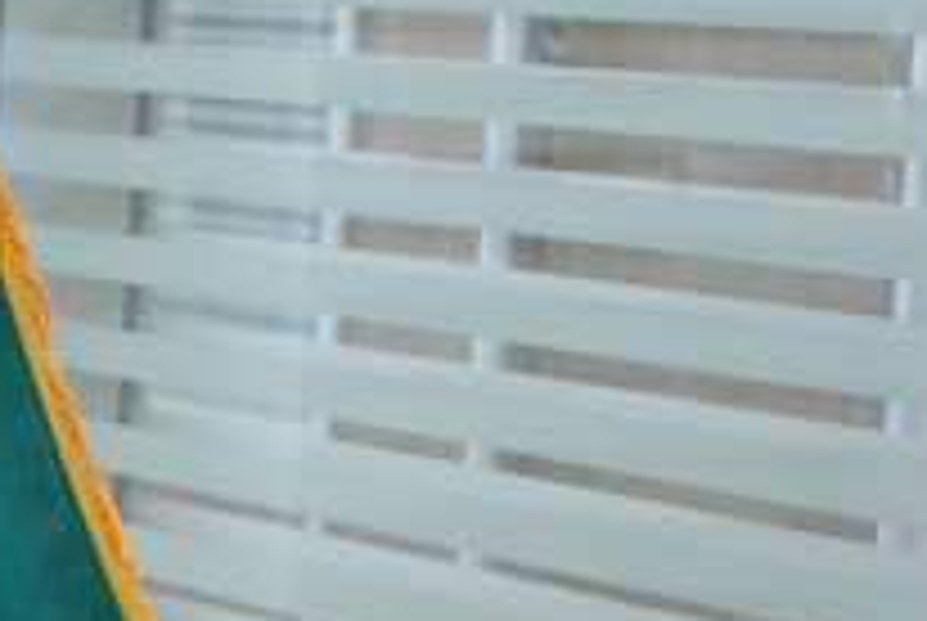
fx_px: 5080
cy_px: 621
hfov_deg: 9.4
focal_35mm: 197
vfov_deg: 7.0
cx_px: -1228
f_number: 4.5
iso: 400
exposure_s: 1/30
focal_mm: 28
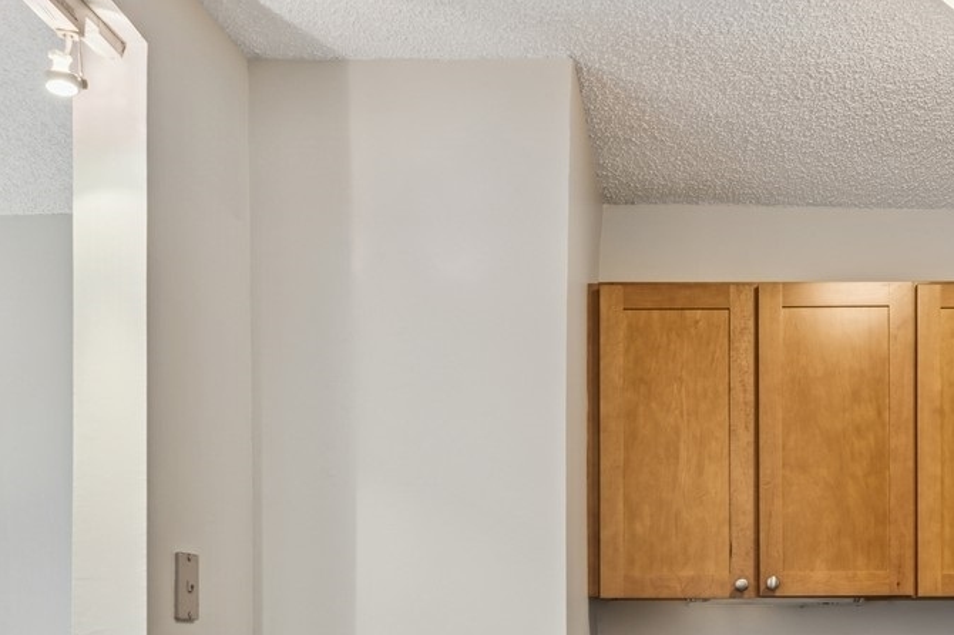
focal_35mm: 43
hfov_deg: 44.5
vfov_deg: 28.8
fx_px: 1139
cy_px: 666
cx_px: 671
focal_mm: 18
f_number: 8
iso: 200
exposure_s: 1/6
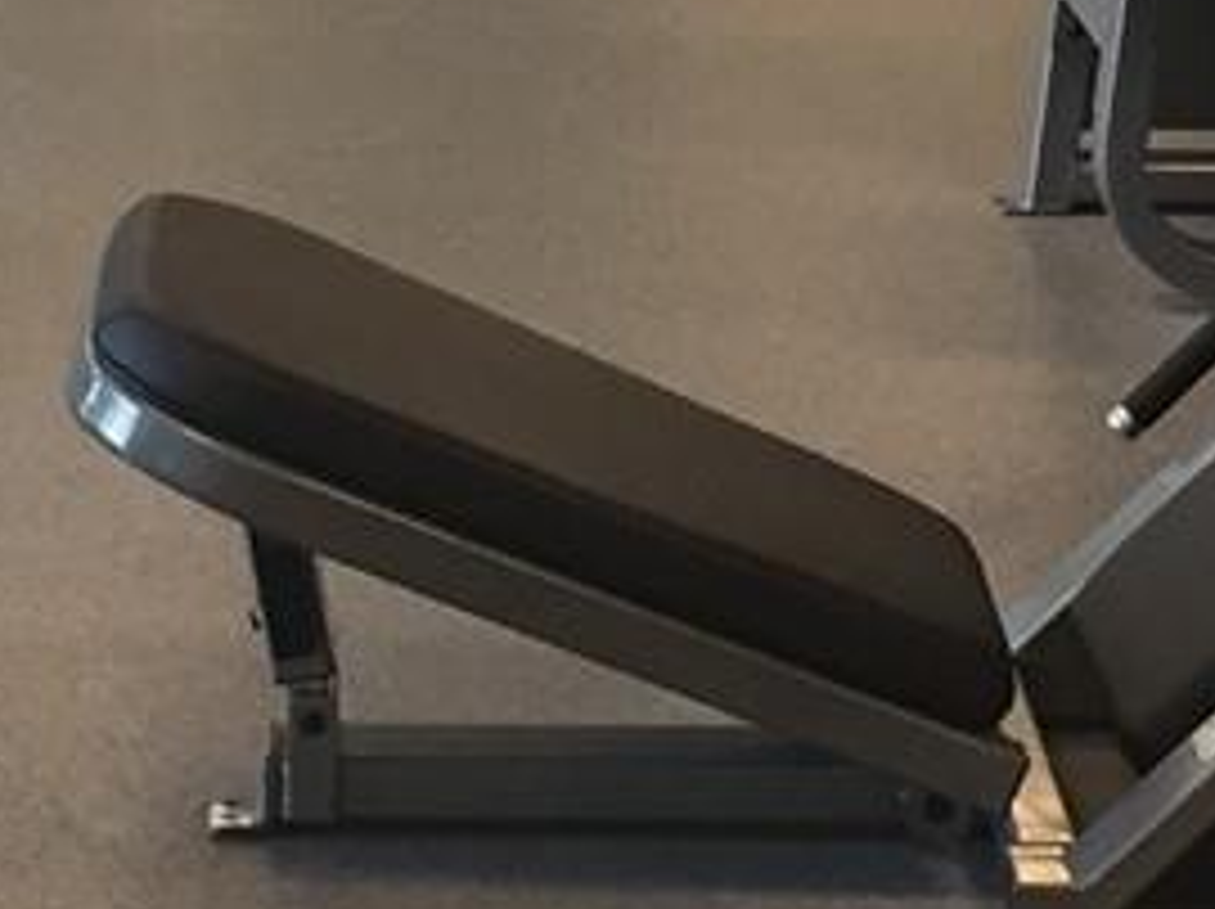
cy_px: -108
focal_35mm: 172
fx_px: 6032
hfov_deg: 11.4
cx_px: 184
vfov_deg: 8.5
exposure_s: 1/30
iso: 80
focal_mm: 4.15
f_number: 2.2
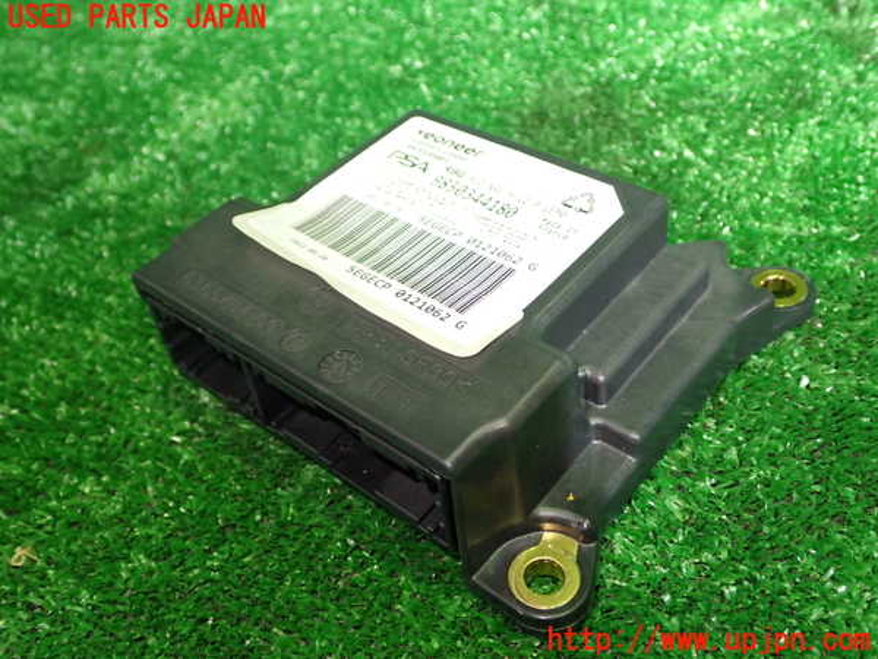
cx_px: 439
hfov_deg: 51.4
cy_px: 330
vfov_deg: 39.7
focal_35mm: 36
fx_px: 913
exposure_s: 1/40
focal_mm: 6.37
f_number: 2.5
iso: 400
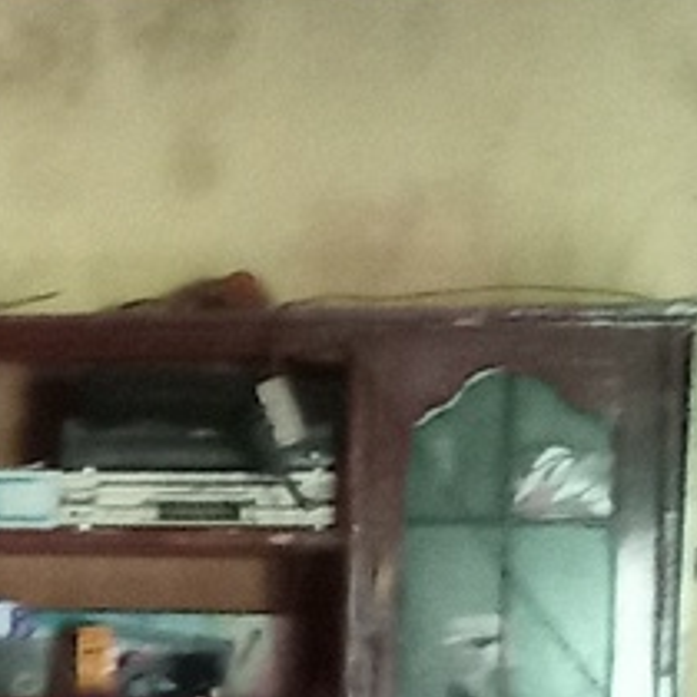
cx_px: -362
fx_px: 4374
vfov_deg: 9.0
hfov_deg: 8.9
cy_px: 820
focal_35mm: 192
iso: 2218
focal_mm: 1.65
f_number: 2.2
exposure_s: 1/16.7
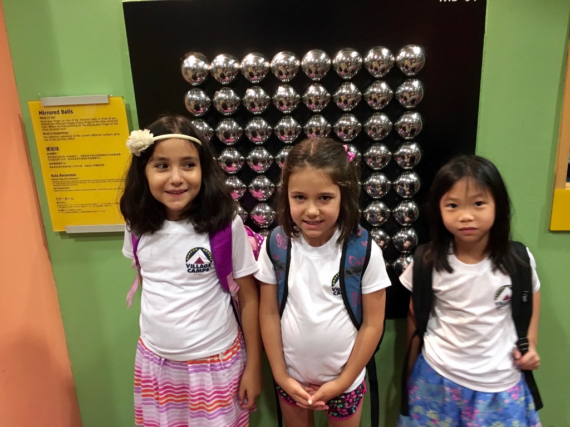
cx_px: 285
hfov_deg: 61.7
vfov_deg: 48.2
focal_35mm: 29
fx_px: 478
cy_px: 214
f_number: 2.2
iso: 200
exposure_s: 1/20
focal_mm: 4.15
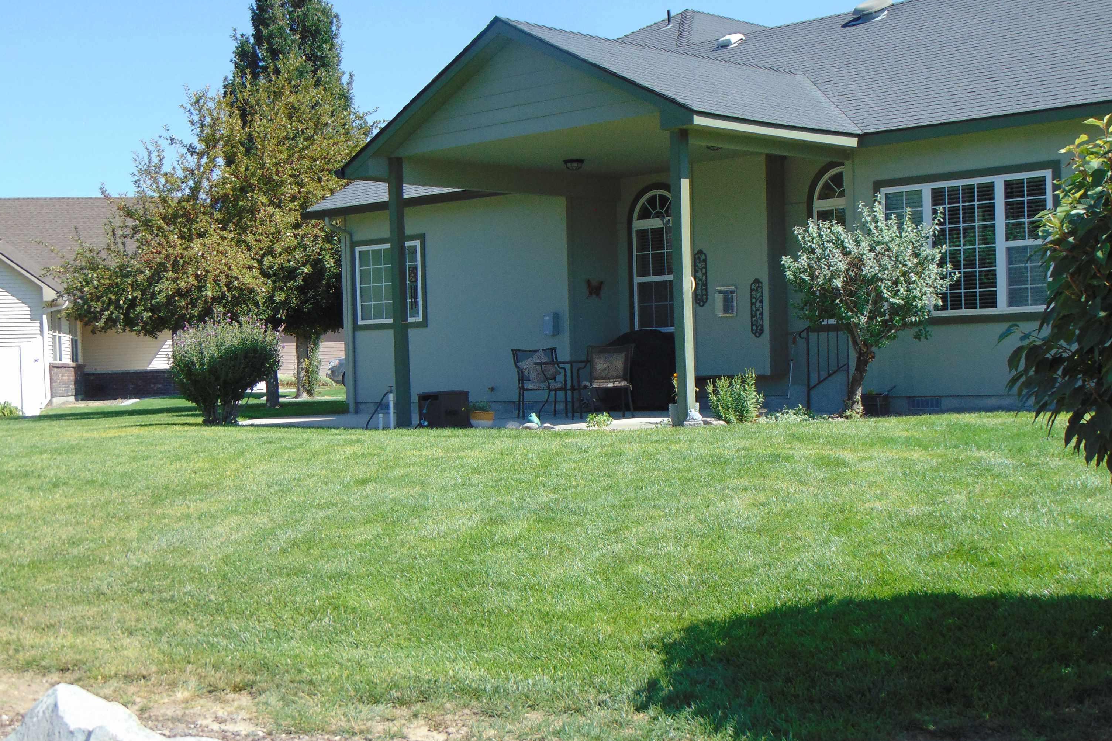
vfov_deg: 25.5
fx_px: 1637
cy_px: 413
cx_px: 549
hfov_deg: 37.5
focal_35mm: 53
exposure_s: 1/500
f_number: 3.5
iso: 80
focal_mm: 9
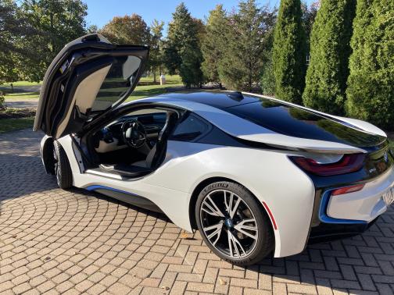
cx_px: 197
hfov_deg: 63.4
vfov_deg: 49.7
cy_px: 148
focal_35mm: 28
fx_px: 319
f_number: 1.8
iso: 20
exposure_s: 1/1104
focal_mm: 3.99
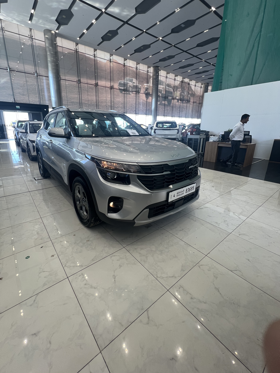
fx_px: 151
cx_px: 130
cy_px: 173
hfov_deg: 85.5
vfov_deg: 101.9
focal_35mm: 14
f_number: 1.8
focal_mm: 1.57
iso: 80
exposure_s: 1/148
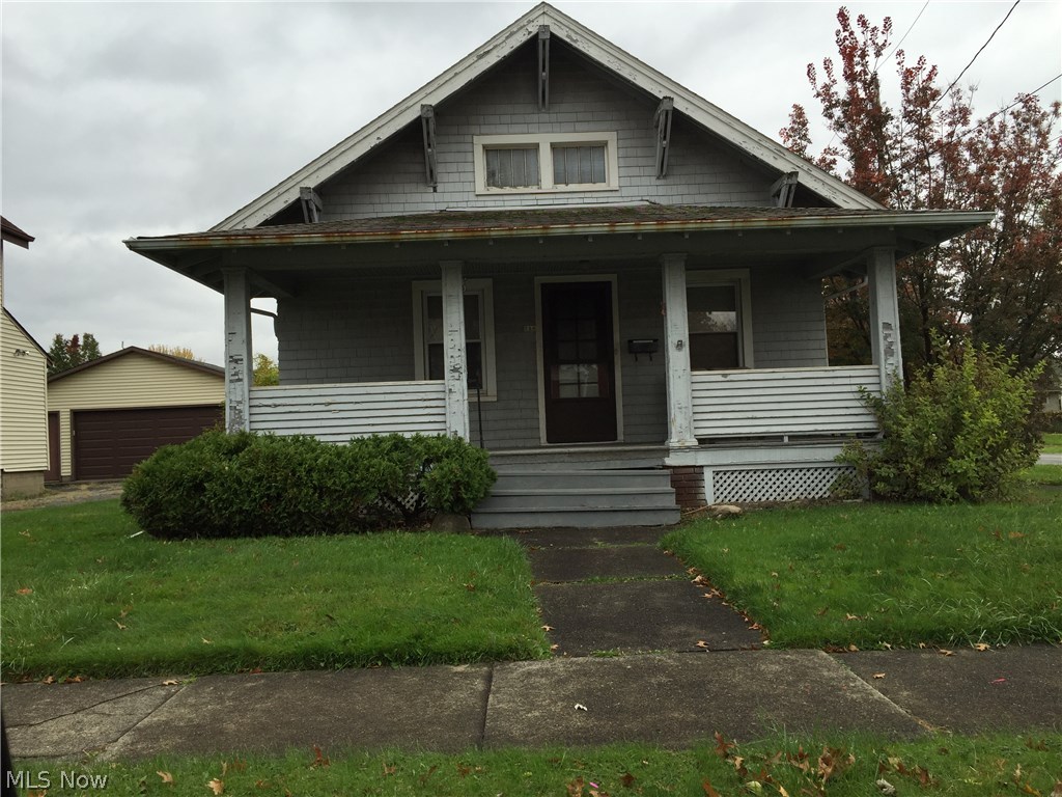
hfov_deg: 61.7
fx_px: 890
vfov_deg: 48.2
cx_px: 531
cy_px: 398
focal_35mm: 29
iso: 32
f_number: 2.2
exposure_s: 1/542
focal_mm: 4.15
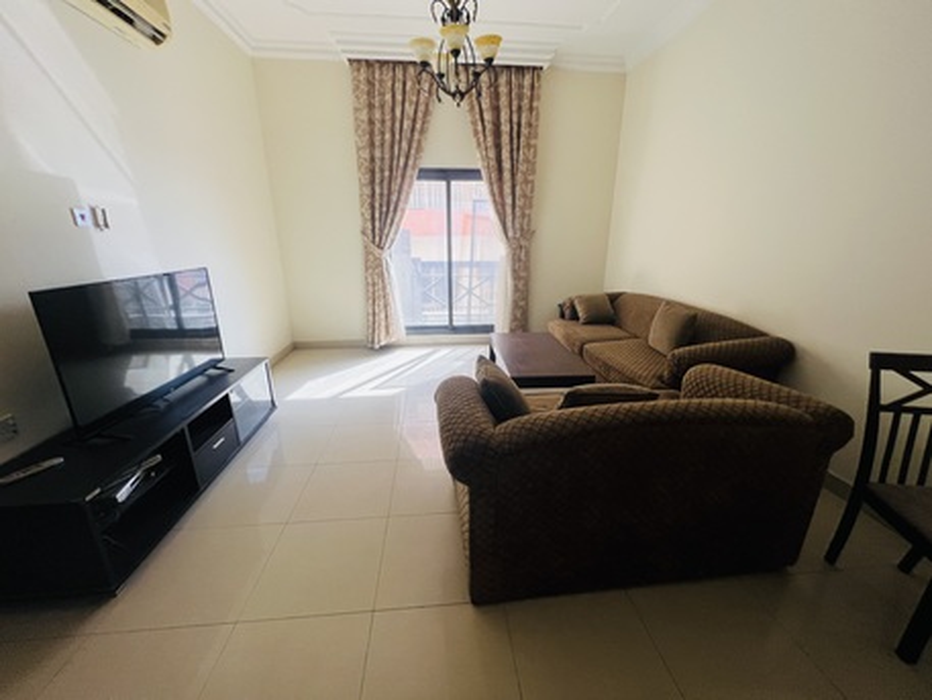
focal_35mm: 13
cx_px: 466
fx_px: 350
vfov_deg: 89.9
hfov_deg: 106.2
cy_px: 350
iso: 125
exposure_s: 1/99
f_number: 1.8
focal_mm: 1.57
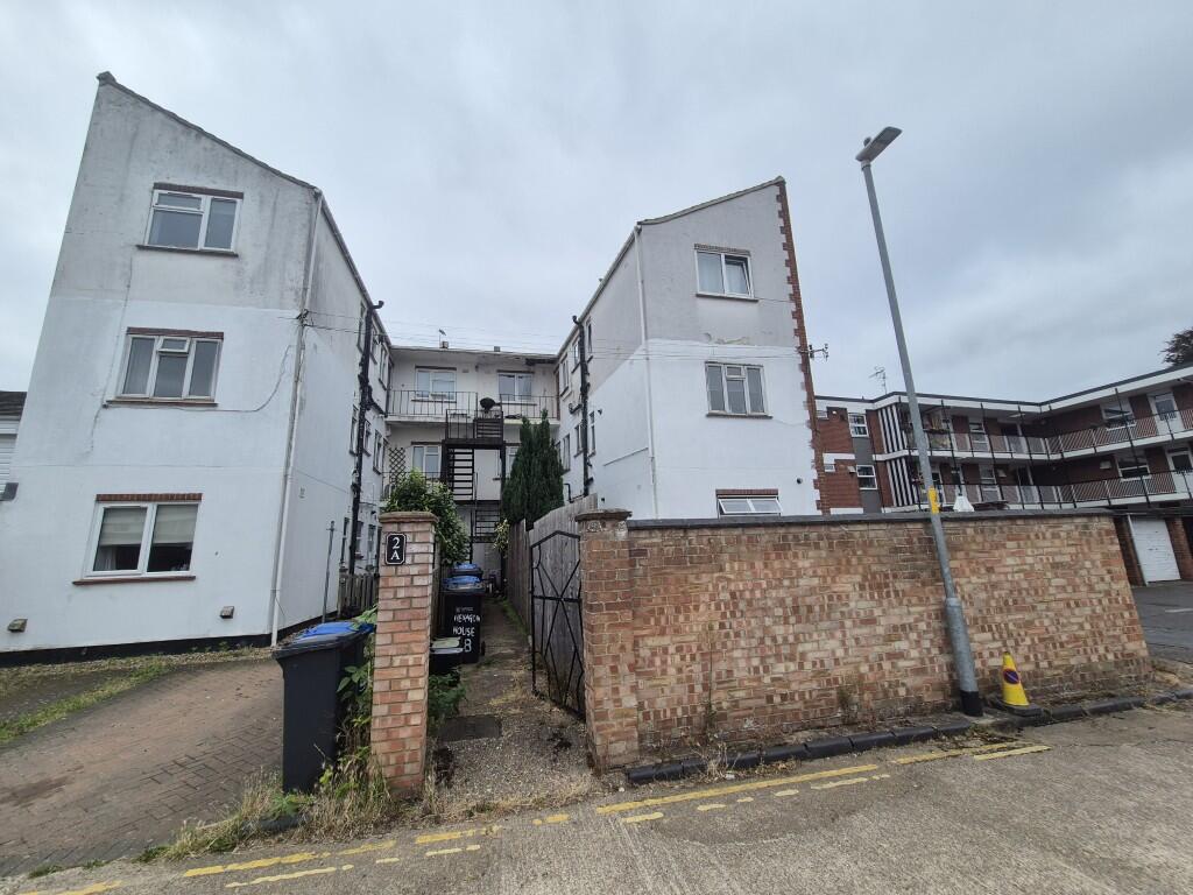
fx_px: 448
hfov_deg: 106.2
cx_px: 596
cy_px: 448
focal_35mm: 13
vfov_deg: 89.9
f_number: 2.2
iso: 100
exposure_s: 1/898
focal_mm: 2.2
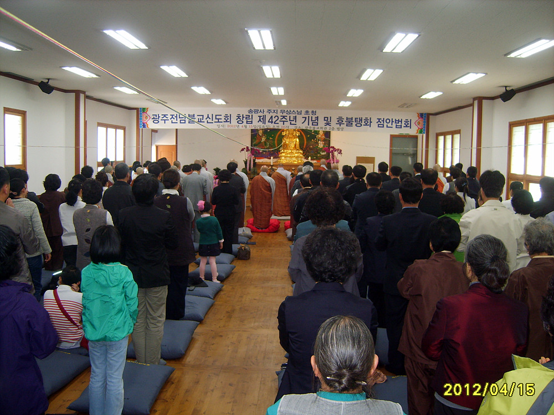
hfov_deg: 52.6
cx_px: 277
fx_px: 560
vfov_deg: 40.7
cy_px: 208
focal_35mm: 35
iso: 100
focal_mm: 7.4
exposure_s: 1/30
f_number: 2.8
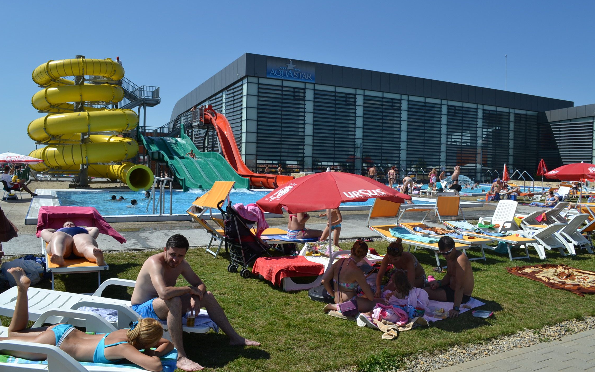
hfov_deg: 66.5
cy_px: 184
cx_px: 301
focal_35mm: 28
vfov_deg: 44.5
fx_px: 454
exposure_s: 1/250
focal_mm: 18
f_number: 8
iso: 100
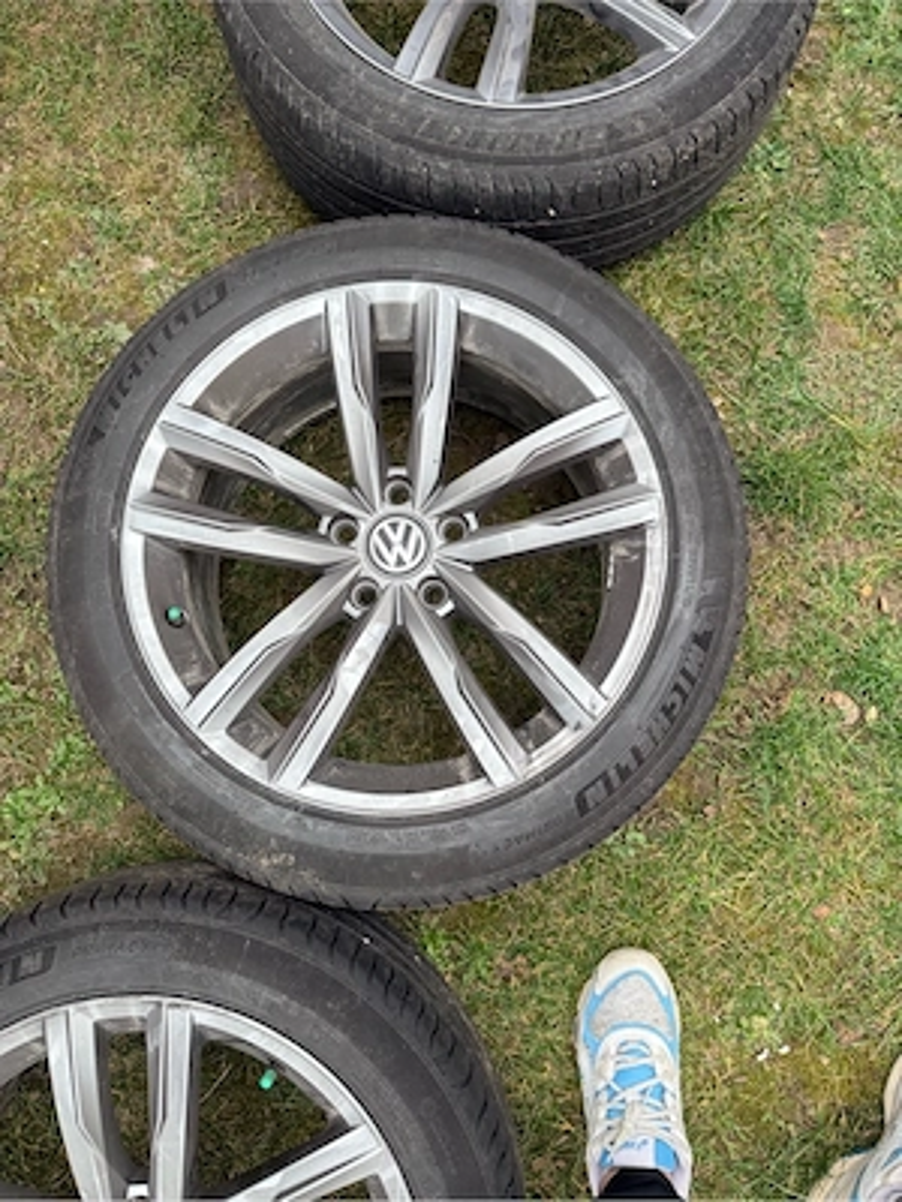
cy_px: 601
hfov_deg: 56.8
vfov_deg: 71.6
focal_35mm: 24
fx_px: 834
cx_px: 451
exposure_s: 1/91
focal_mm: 6.76
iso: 200
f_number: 1.78
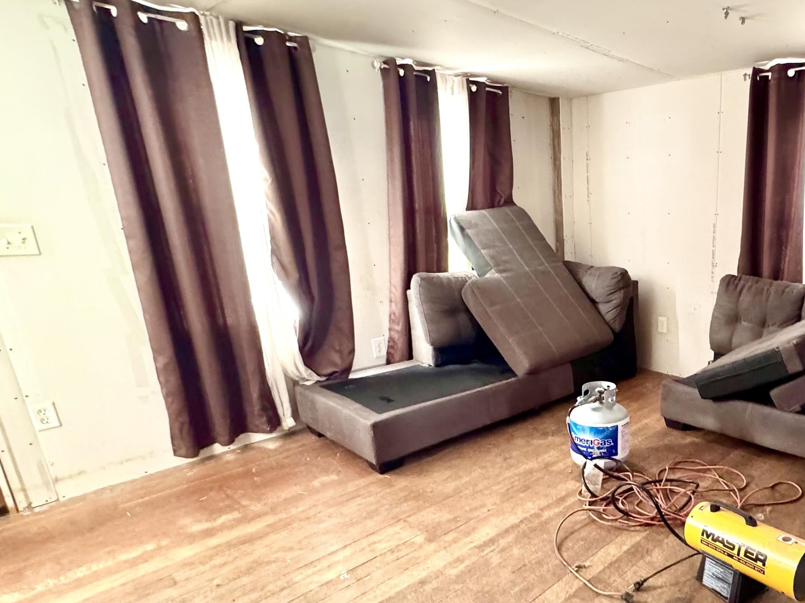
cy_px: 367
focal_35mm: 23
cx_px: 638
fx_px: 535
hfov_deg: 67.3
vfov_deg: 58.3
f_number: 2.2
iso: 1250
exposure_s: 1/60
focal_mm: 2.22
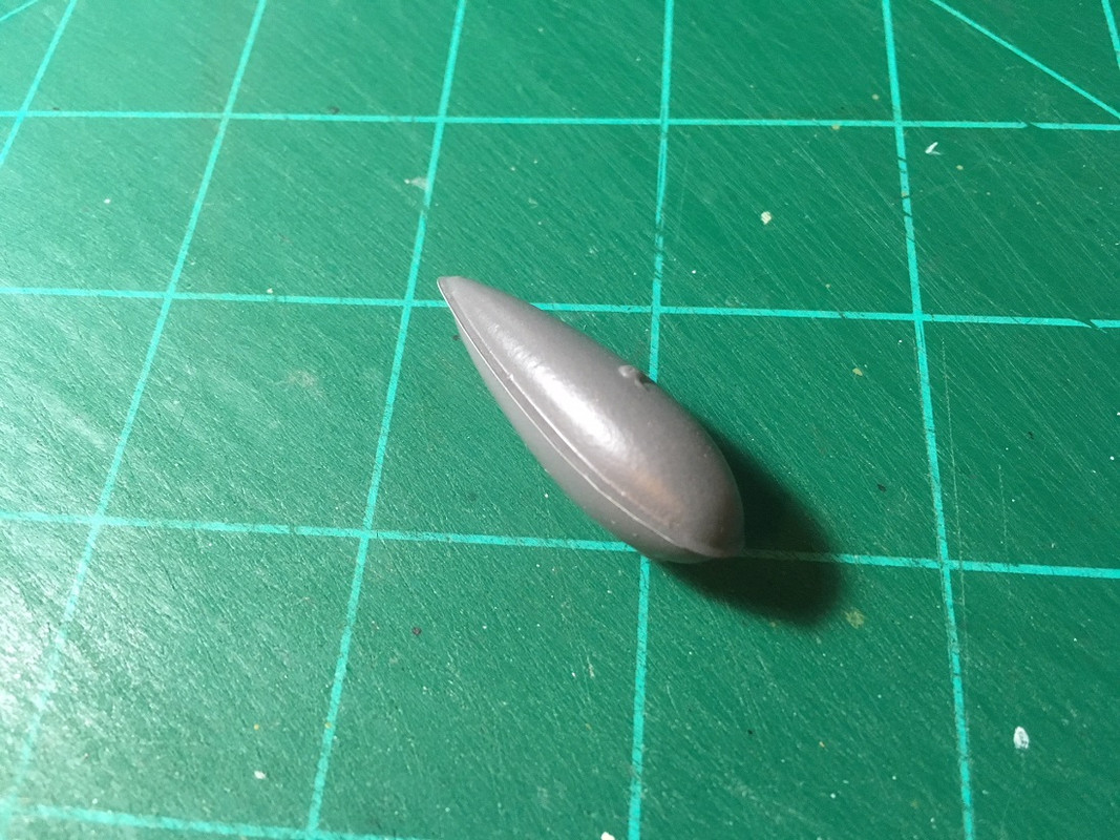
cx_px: 560
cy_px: 420
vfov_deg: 48.2
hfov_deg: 61.7
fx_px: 938
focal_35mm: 29
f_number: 2.2
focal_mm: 4.15
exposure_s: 1/30
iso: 125
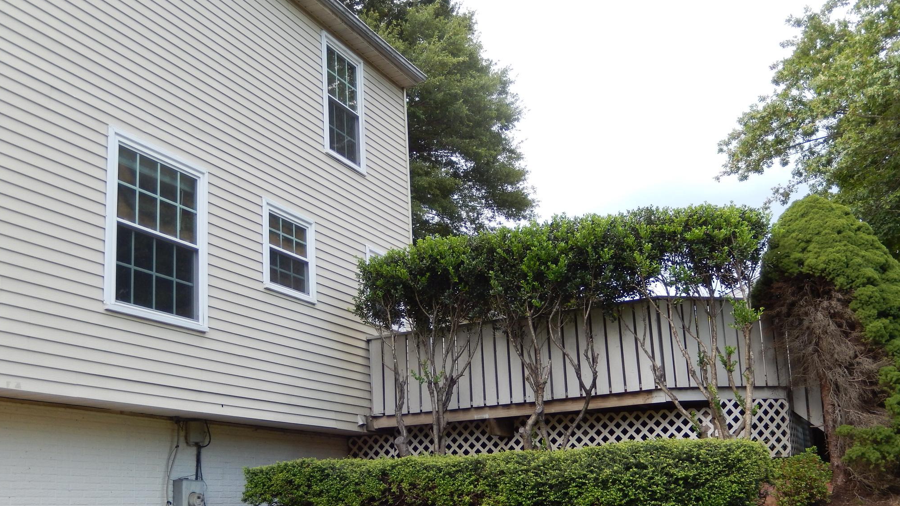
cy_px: 330
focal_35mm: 40
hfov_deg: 50.5
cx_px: 446
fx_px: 955
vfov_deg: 29.5
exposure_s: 1/100
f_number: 4
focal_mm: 6.5
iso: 125
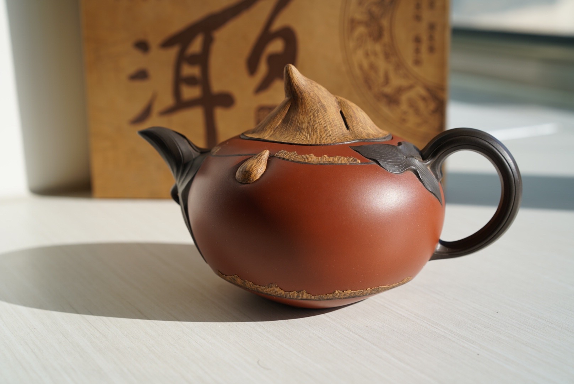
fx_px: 878
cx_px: 287
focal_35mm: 55
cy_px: 192
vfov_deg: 24.7
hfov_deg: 36.2
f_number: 5.6
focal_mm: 55
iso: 100
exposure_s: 1/320
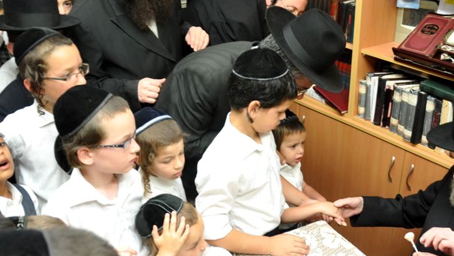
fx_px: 482
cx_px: 265
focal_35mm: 40
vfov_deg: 29.7
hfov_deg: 50.2
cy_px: 140
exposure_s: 1/60
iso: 720
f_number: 4
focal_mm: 18
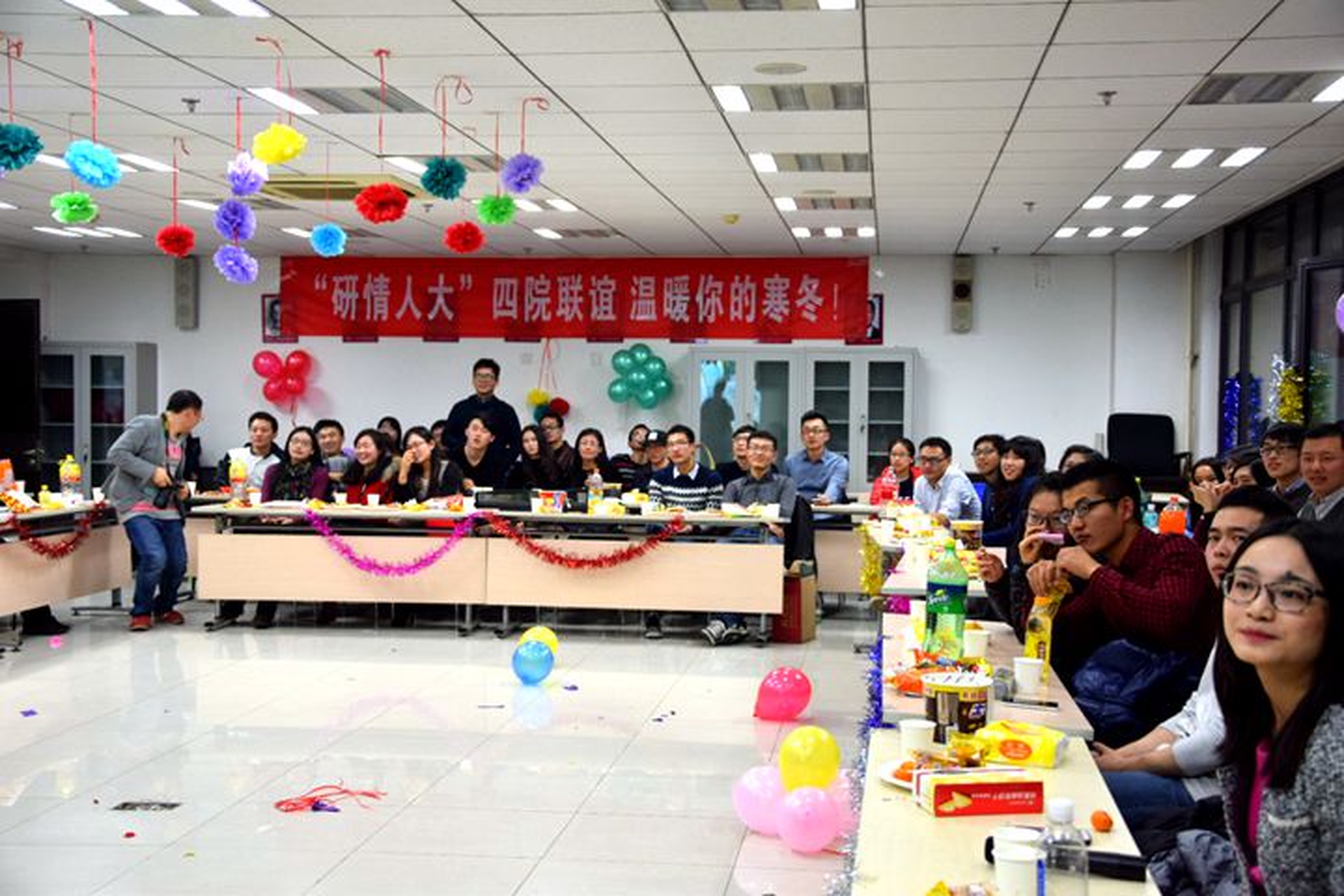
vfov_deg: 28.1
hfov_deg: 41.1
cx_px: 672
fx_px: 1792
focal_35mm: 48
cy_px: 448
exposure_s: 1/60
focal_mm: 32
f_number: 4.2
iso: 720
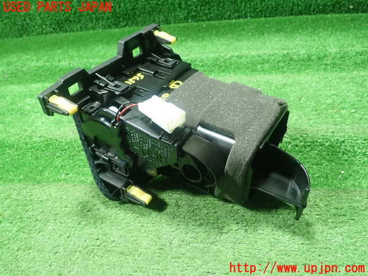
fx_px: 319
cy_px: 138
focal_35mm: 30
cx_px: 184
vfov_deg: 46.8
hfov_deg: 60.0
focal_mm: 5.5
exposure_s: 1/100
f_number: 2.3
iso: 800
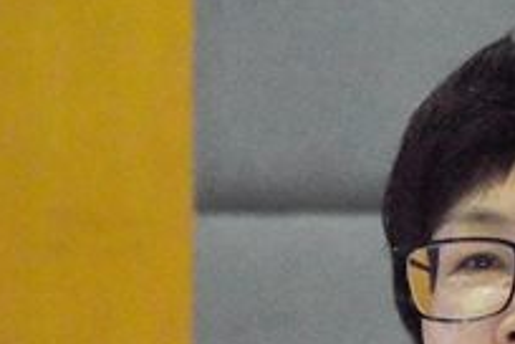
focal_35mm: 1178
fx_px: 16851
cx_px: 419
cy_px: 422
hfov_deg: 1.8
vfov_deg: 1.2
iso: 5000
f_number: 5.6
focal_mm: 300
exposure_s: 1/250
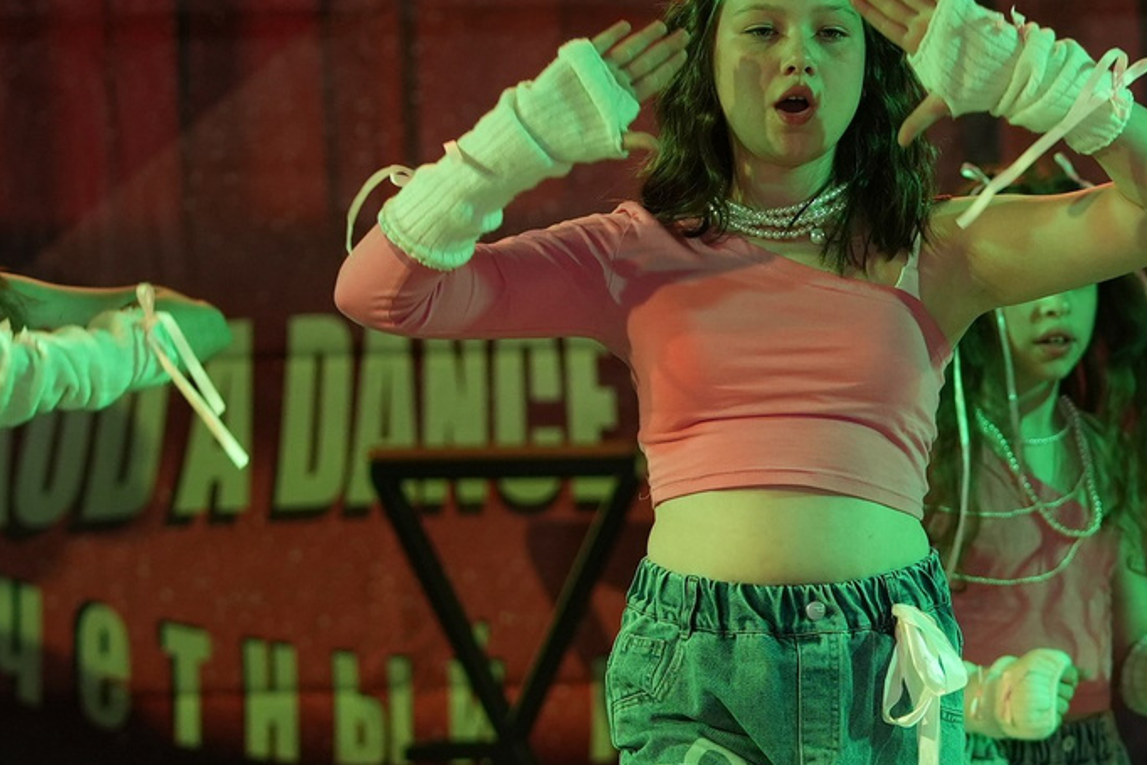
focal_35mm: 319
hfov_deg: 6.5
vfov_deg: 4.3
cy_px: 467
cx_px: 873
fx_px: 10165
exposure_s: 1/400
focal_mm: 85
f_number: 2.2
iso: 800
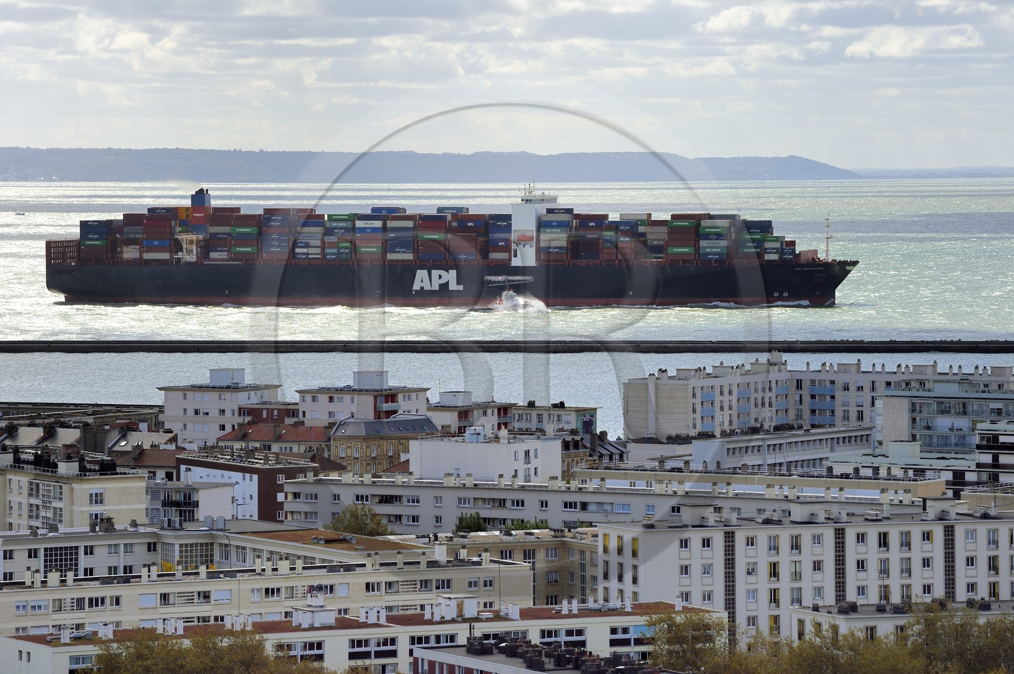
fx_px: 5066
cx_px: 507
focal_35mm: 180
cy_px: 337
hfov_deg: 11.4
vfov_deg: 7.6
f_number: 13
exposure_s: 1/400
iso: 200
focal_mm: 180
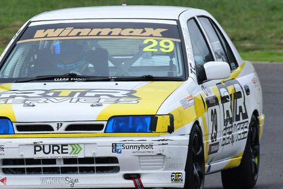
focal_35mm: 1279
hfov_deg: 1.6
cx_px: 104
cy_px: 94
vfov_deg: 1.1
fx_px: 10057
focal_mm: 500
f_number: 11
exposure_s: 1/640
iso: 1000
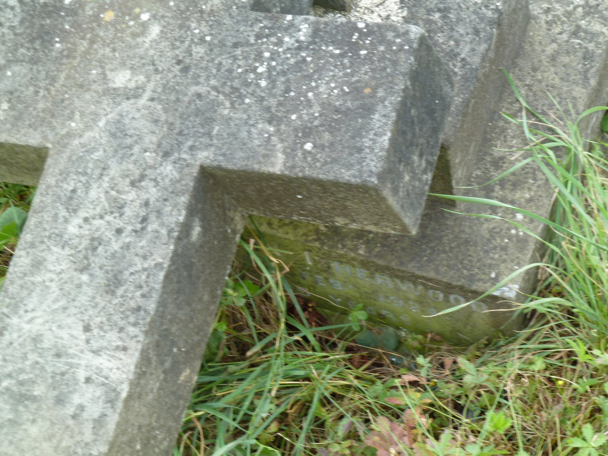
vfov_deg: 14.2
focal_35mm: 104
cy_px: 228
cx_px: 304
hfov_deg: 18.9
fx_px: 1827
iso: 100
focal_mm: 17
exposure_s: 1/50
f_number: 4.3
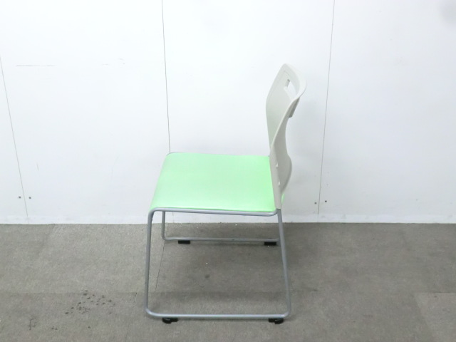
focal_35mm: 45
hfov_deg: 42.1
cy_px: 171
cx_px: 228
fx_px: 593
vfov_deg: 32.2
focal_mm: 8.2
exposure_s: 1/40
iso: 800
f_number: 4.3
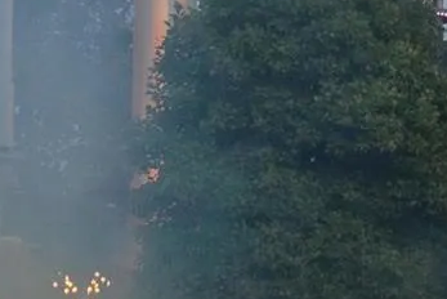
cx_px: 66
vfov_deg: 5.4
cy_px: 308
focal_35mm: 257
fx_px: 3188
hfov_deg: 8.0
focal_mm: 55
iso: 4500
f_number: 5.6
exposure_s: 1/60
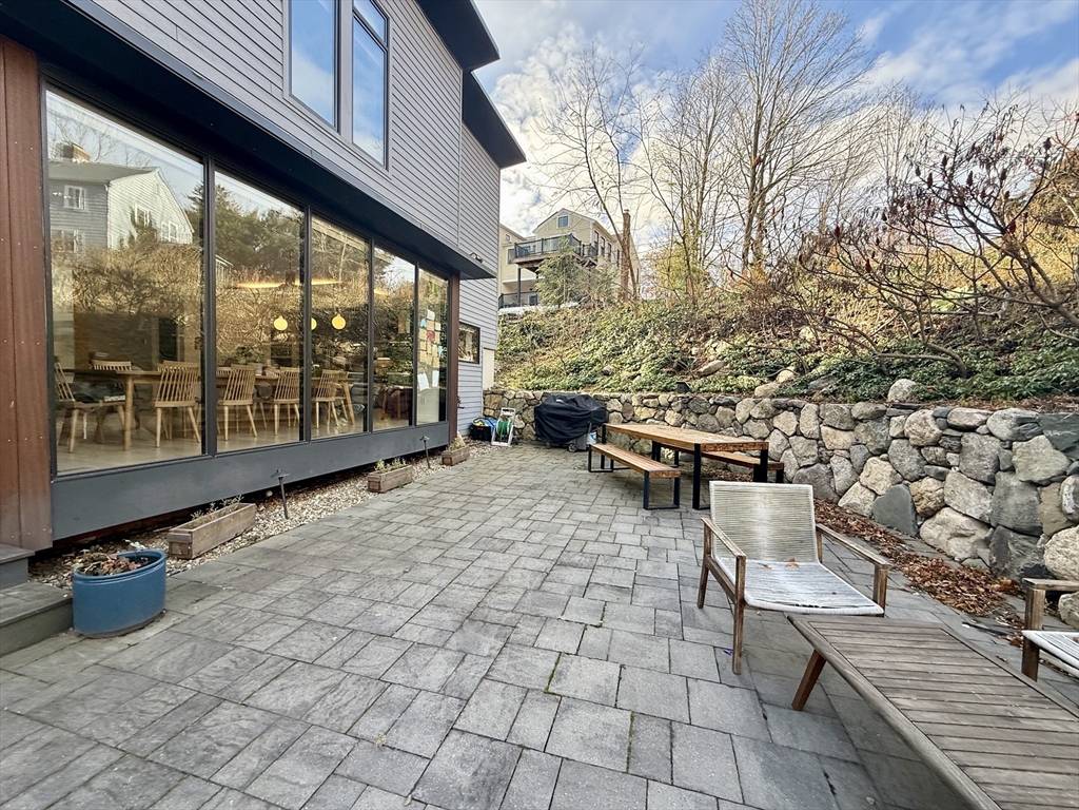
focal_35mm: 14
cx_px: 540
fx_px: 436
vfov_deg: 85.7
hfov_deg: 102.1
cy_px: 405
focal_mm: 2.22
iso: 64
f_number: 2.2
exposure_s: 1/243
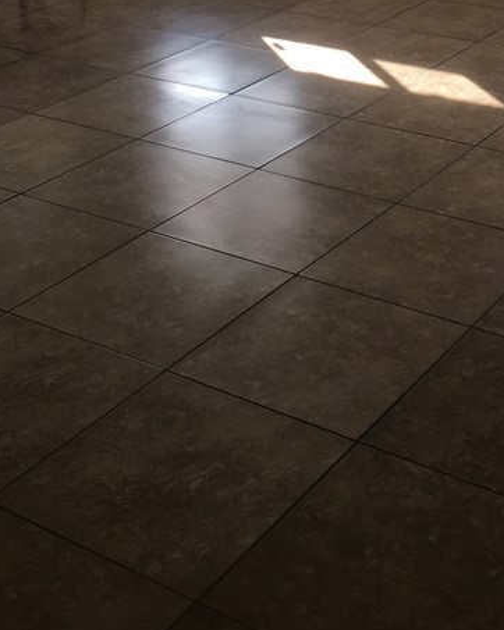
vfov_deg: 27.5
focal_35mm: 64
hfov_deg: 23.6
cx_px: 373
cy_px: -28
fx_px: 1194
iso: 32
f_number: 2.2
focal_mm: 4.15
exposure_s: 1/120
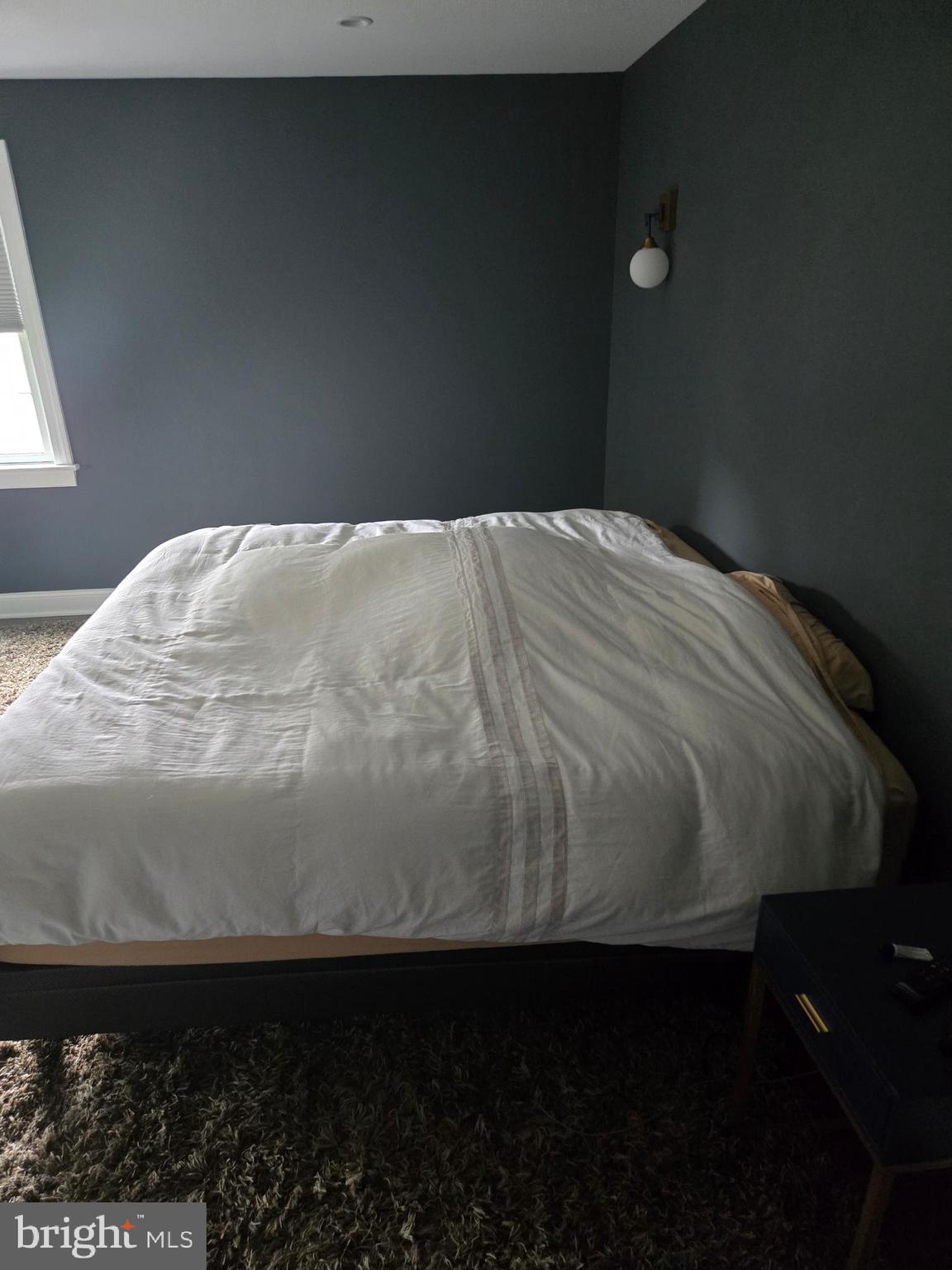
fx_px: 843
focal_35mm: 23
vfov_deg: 73.9
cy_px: 635
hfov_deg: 58.9
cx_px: 476
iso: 1000
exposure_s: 1/60
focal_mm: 5.4
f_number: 1.8
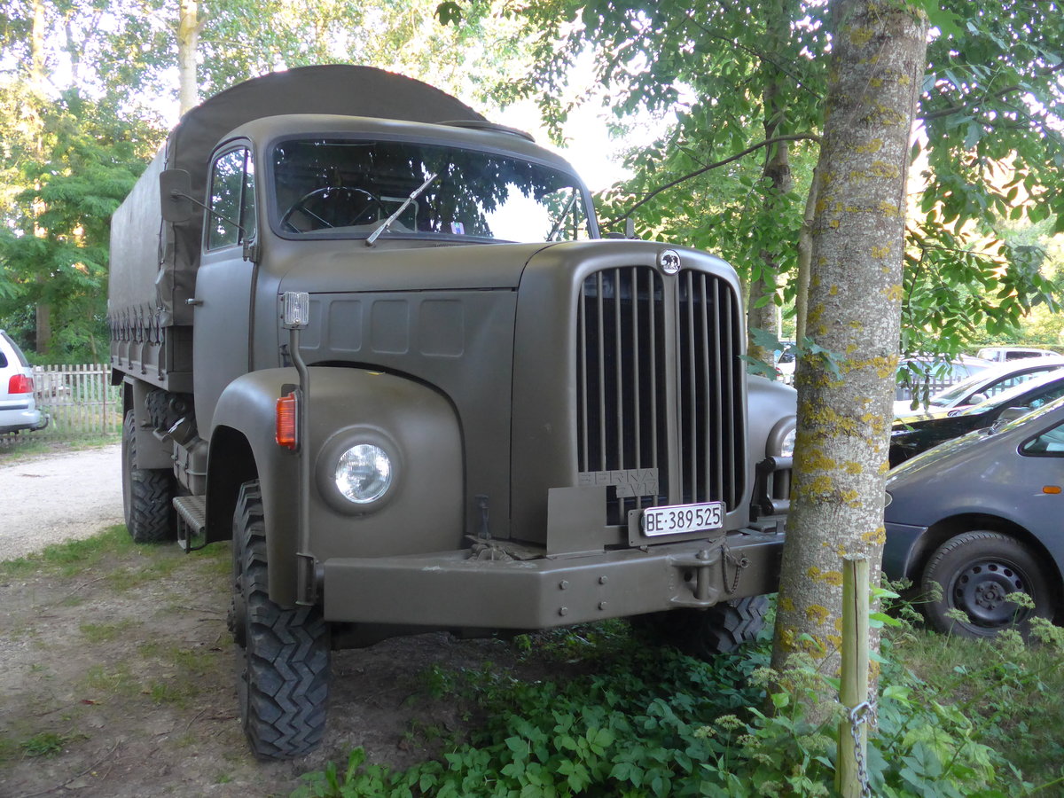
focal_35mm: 29
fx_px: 891
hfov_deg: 61.7
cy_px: 399
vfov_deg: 48.2
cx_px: 532
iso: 640
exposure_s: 1/125
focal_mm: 6
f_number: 2
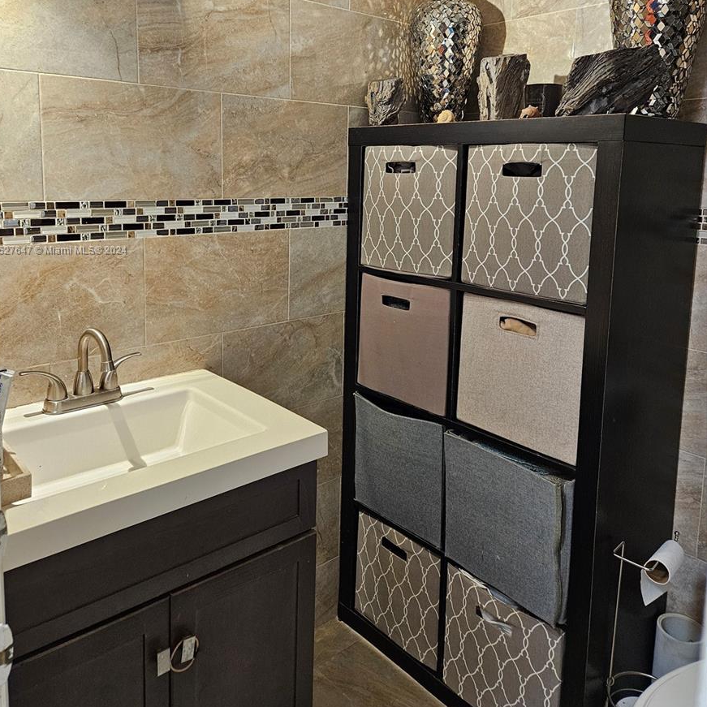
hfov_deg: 57.3
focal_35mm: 28
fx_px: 647
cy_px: 251
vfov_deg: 56.4
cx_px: 343
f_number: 1.8
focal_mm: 5.4
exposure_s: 1/120
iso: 640
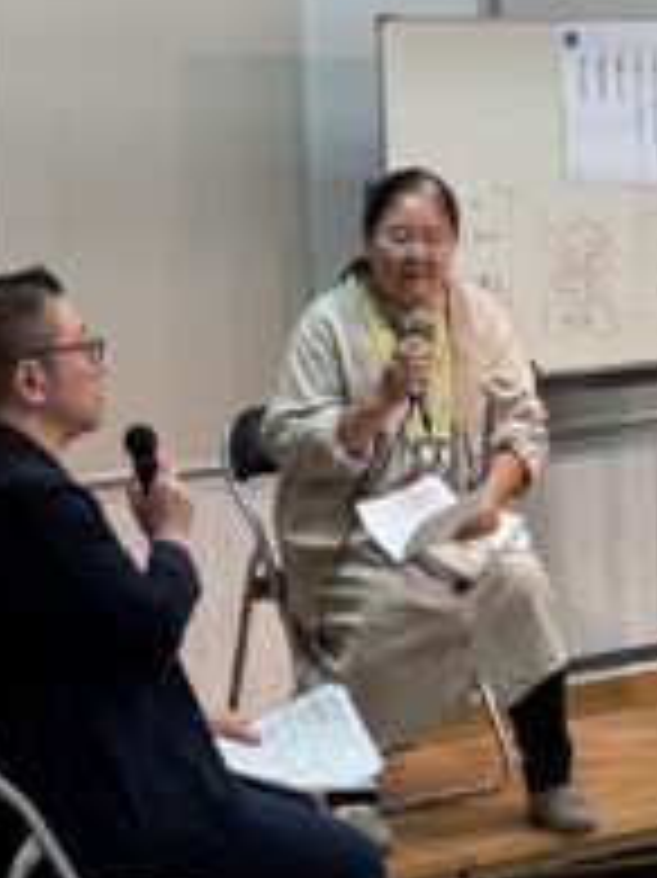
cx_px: 477
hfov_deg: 11.7
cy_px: 324
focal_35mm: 126
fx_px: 3192
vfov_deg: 15.6
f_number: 1.78
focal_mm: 6.76
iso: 160
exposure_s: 1/121
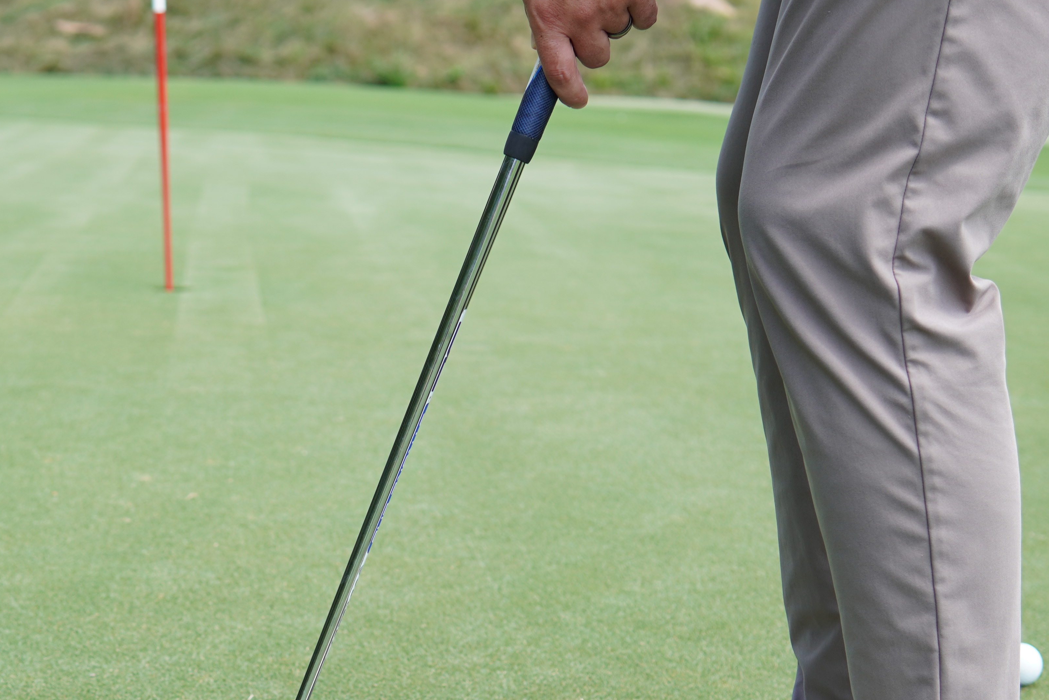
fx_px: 2448
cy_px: 628
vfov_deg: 16.1
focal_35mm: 84
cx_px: 256
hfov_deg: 23.9
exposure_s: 1/320
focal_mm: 30
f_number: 3.2
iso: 100
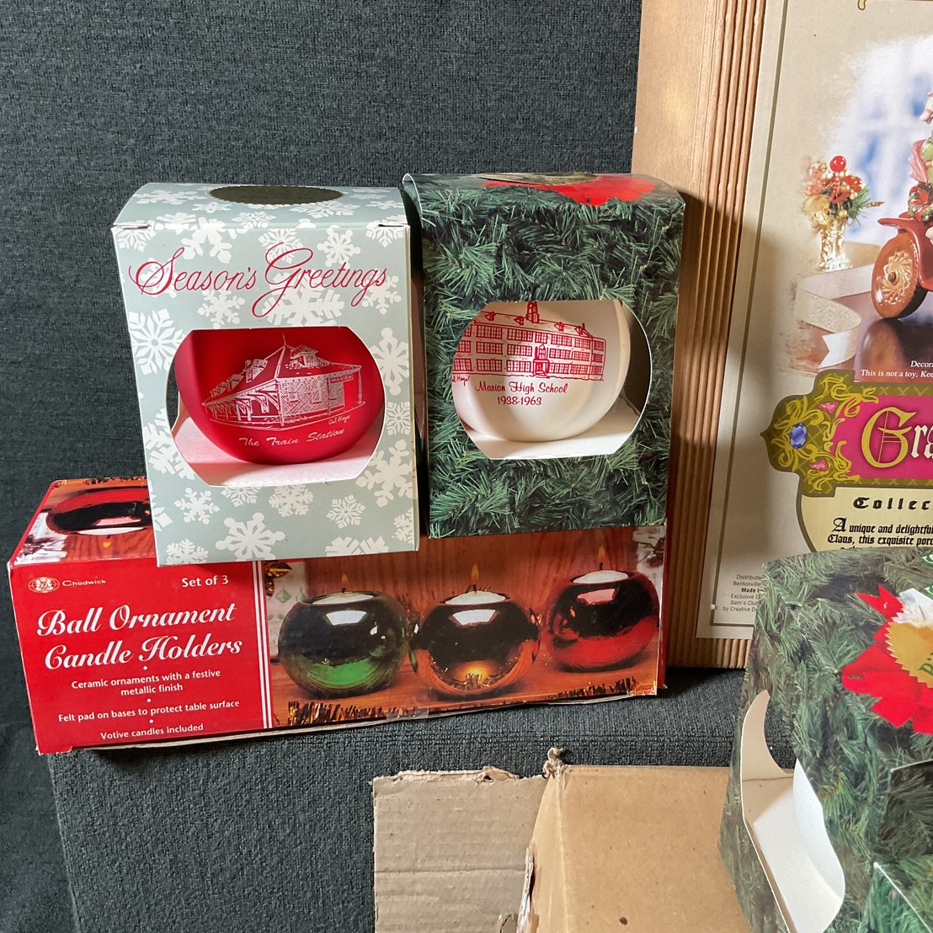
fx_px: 1067
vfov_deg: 47.2
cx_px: 522
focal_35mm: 35
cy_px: 465
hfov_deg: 47.1
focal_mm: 3
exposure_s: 1/60
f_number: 1.8
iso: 100
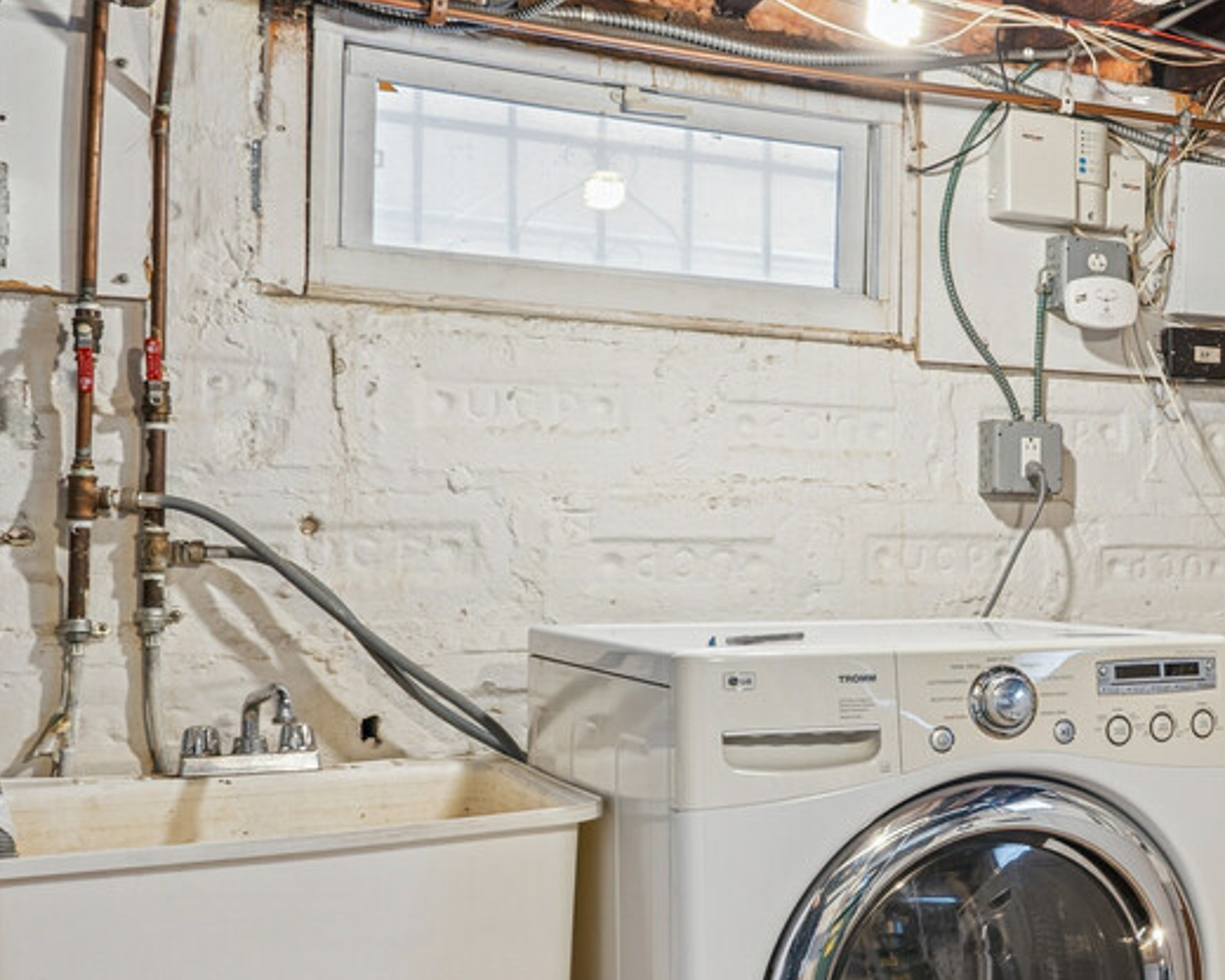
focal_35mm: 46
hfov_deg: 31.8
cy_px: 528
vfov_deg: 32.7
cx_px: 1552
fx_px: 1668
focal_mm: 17
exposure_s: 1/2
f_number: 8
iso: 100
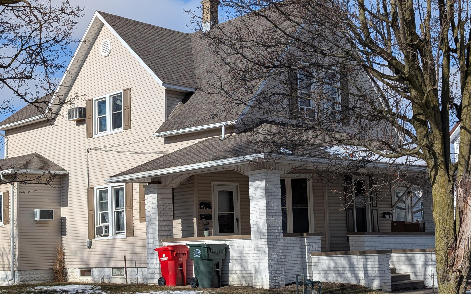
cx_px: 239
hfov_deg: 38.2
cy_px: 179
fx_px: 680
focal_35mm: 53
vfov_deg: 24.4
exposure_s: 1/1650
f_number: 1.68
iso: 17
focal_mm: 6.9
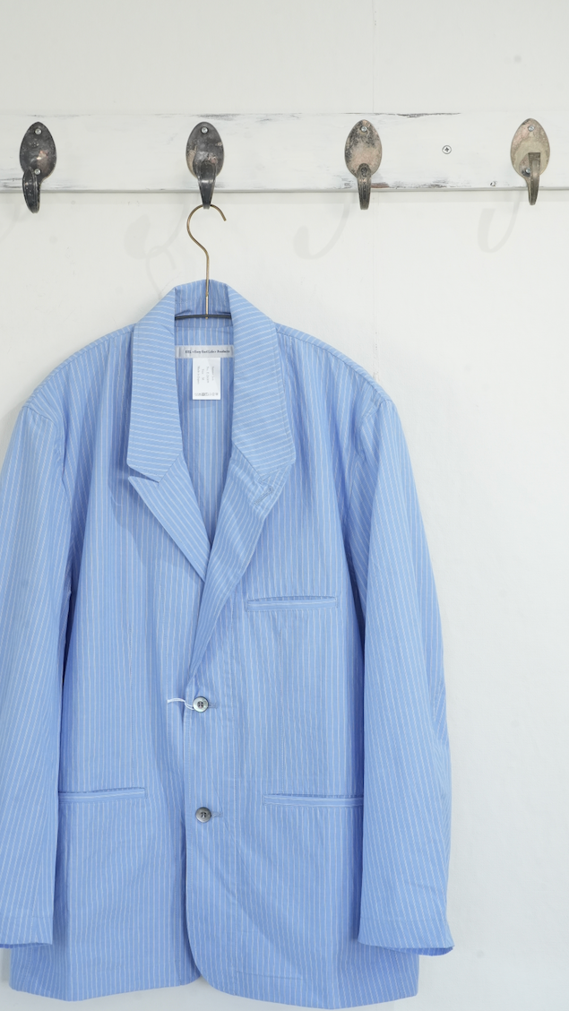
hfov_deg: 19.1
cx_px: 211
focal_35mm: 63
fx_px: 1689
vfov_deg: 33.3
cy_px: 553
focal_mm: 53
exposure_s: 1/30
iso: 1600
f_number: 13
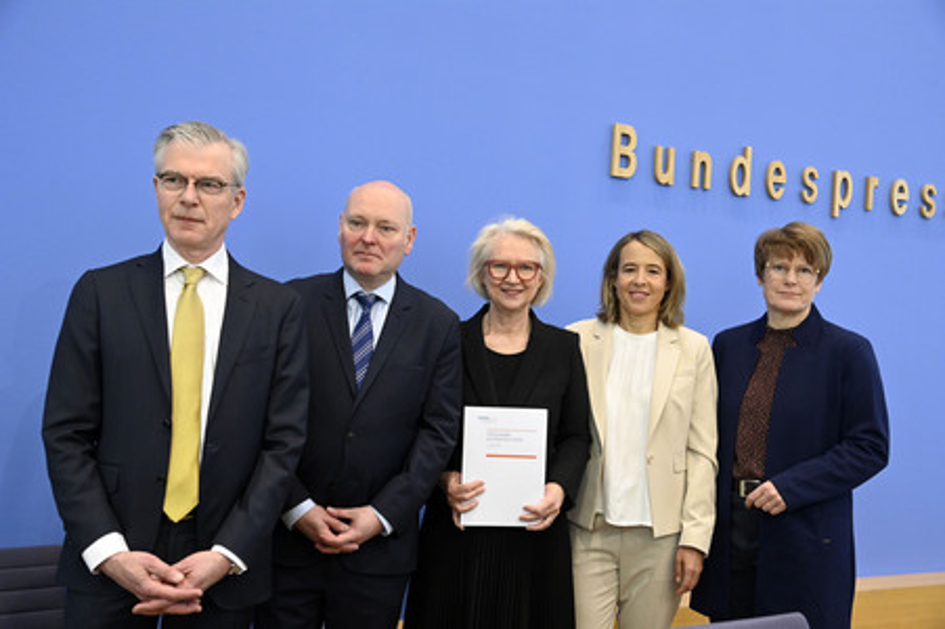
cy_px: 314
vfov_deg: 35.0
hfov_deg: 50.7
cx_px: 472
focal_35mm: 38
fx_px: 997
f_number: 5
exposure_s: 1/400
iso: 4000
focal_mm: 38
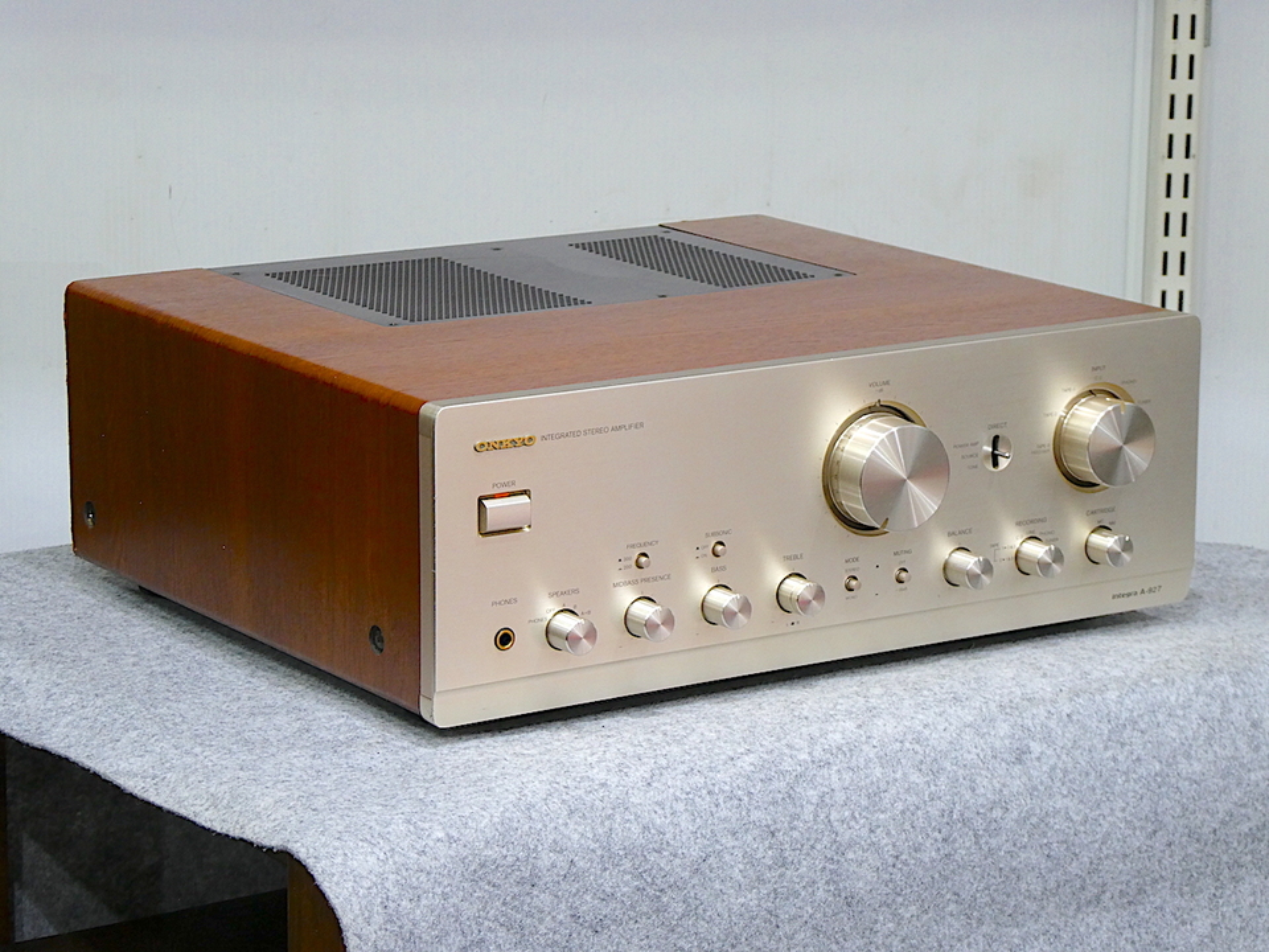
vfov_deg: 14.0
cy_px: 476
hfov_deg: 18.5
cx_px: 634
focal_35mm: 106
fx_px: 3886
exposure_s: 1/15
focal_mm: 19
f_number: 5.1
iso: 200
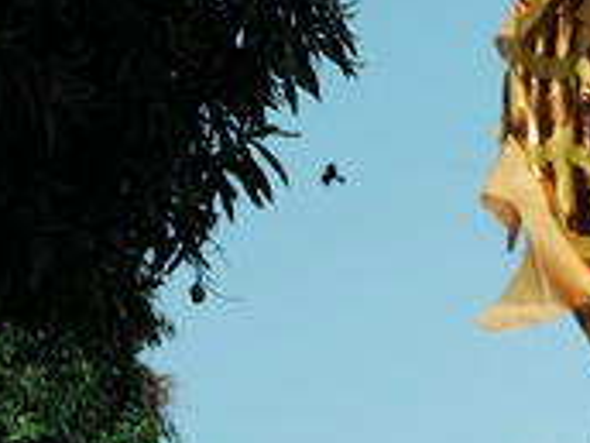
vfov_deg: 7.3
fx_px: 3409
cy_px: 587
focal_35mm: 200
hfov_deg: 8.5
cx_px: 1653
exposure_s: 1/12800
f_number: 3.5
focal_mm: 35
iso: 800
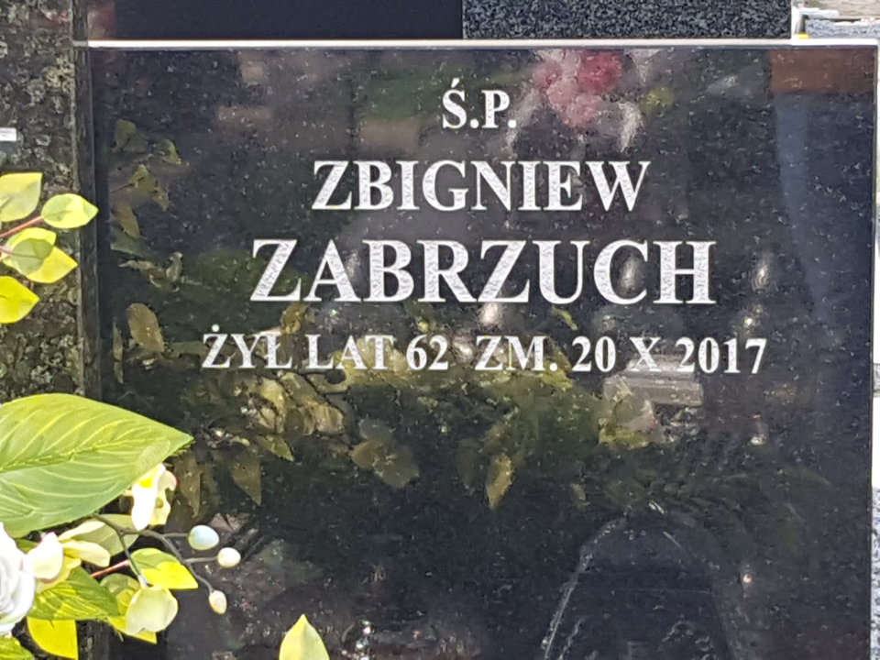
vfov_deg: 53.1
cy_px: 330
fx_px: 661
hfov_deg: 67.3
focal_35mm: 26
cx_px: 440
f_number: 1.7
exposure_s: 1/330
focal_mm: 4.2
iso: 40
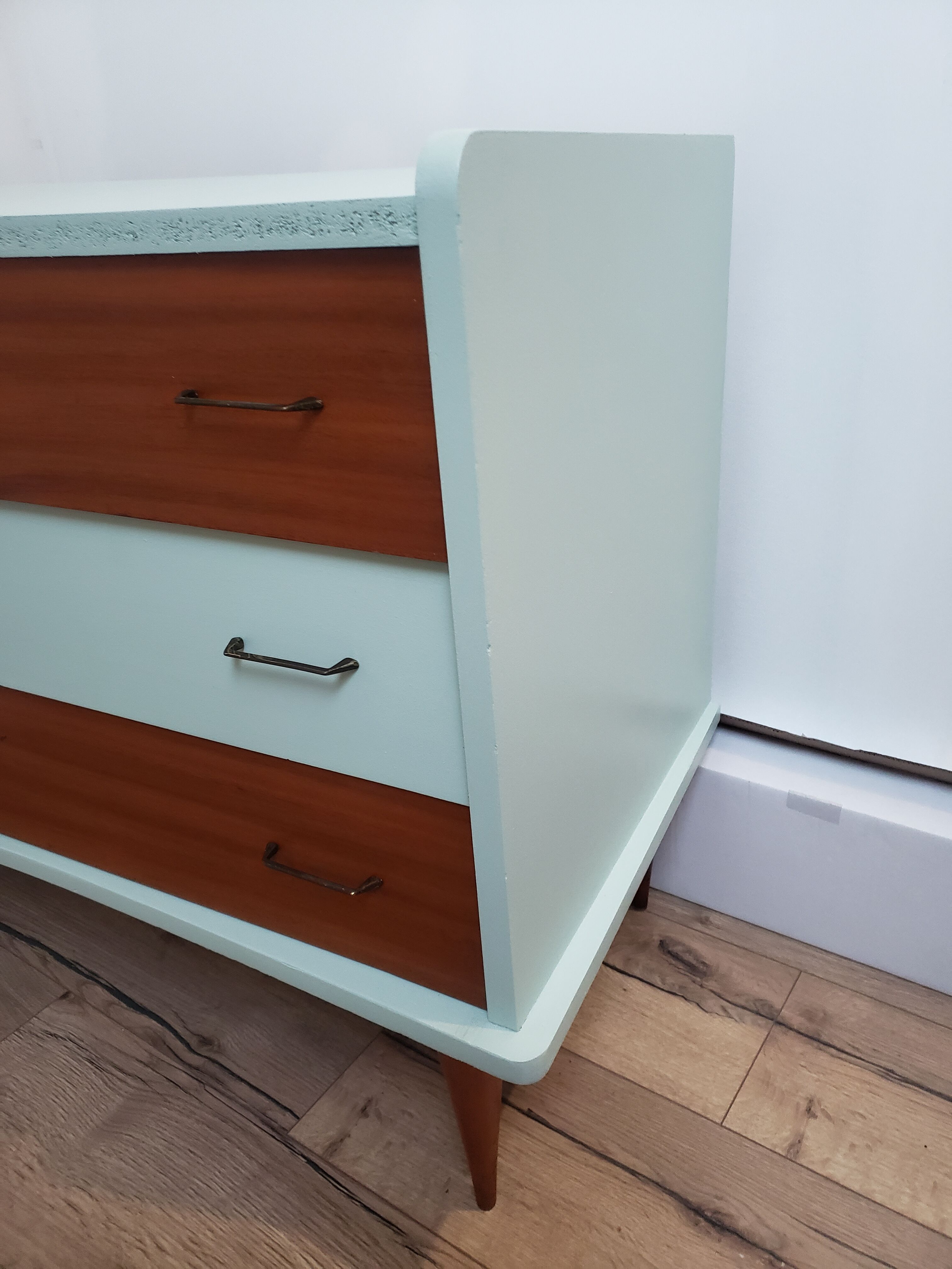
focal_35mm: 26
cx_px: 476
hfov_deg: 53.1
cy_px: 634
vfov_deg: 67.3
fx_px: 953
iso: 320
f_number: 1.5
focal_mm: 4.3
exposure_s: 1/25
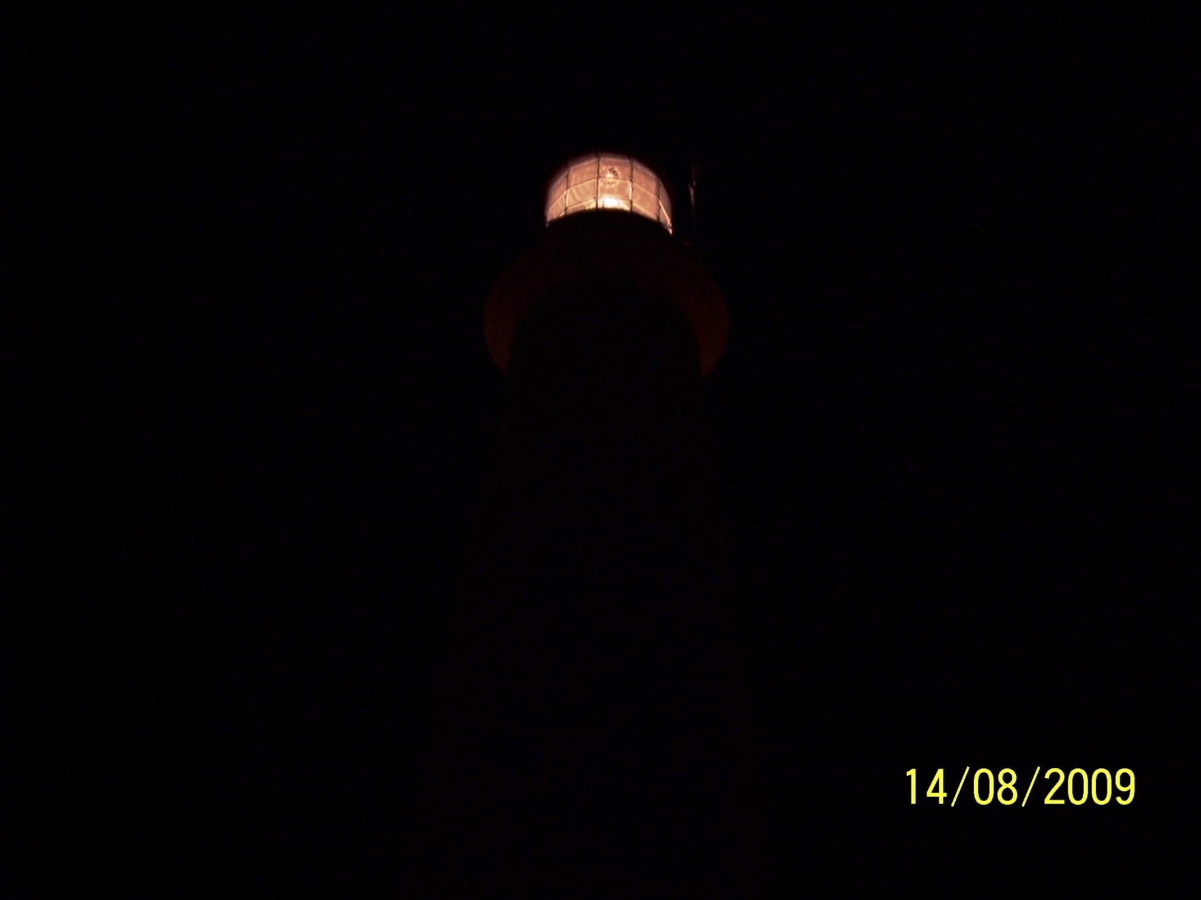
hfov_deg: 47.9
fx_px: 1353
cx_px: 600
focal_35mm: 39
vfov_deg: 36.8
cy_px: 450
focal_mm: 8
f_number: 3.4
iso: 100
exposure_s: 1/2
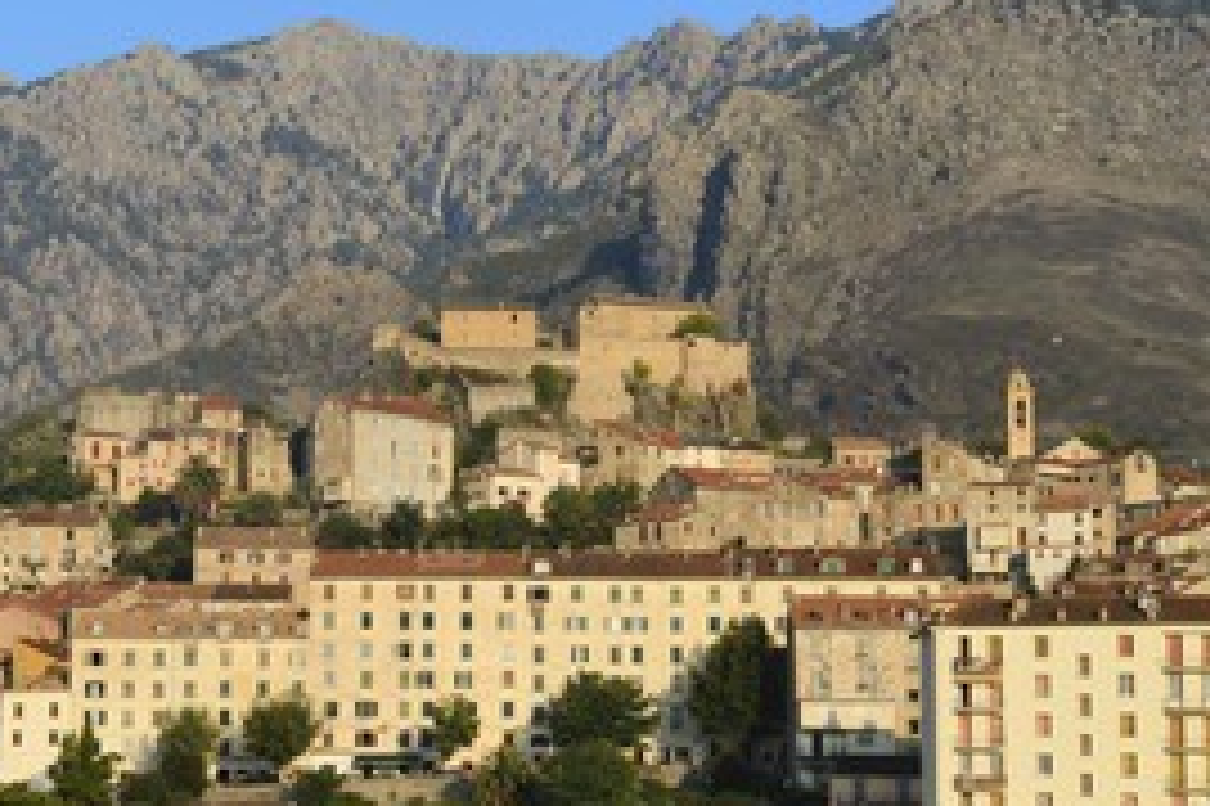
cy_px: 441
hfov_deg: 21.7
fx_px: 3157
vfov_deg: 14.5
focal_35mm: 94
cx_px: 475
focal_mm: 60
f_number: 16
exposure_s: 1/200
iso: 200
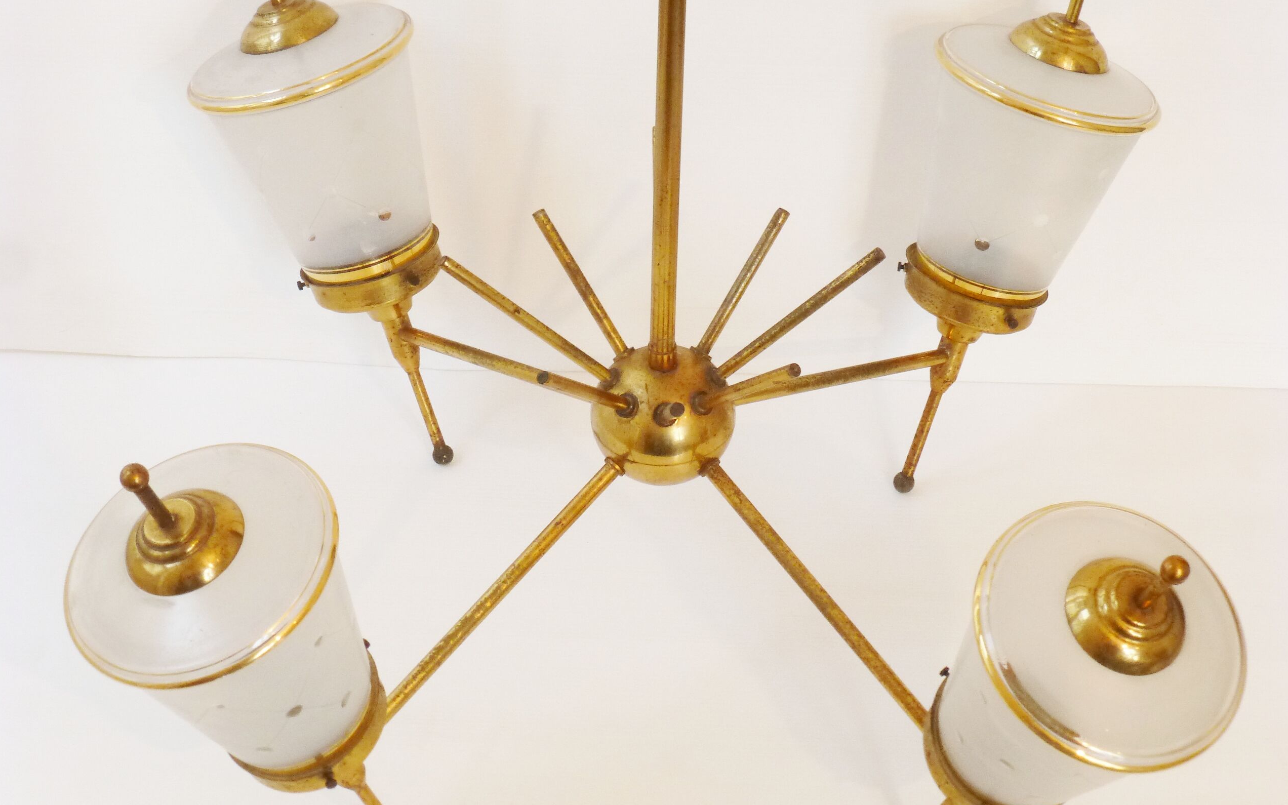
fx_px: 2808
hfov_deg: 25.8
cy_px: 396
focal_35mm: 80
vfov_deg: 16.3
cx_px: 646
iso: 250
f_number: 5
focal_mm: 13.3
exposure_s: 1/60
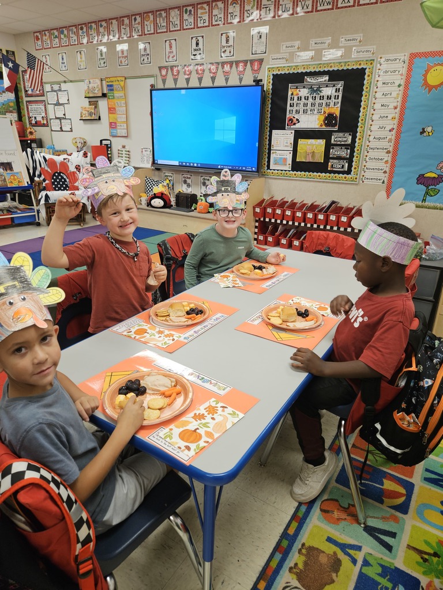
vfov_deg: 73.9
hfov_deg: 58.9
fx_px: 392
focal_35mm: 23
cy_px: 295
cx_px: 222
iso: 100
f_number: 1.8
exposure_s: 1/60
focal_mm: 5.4
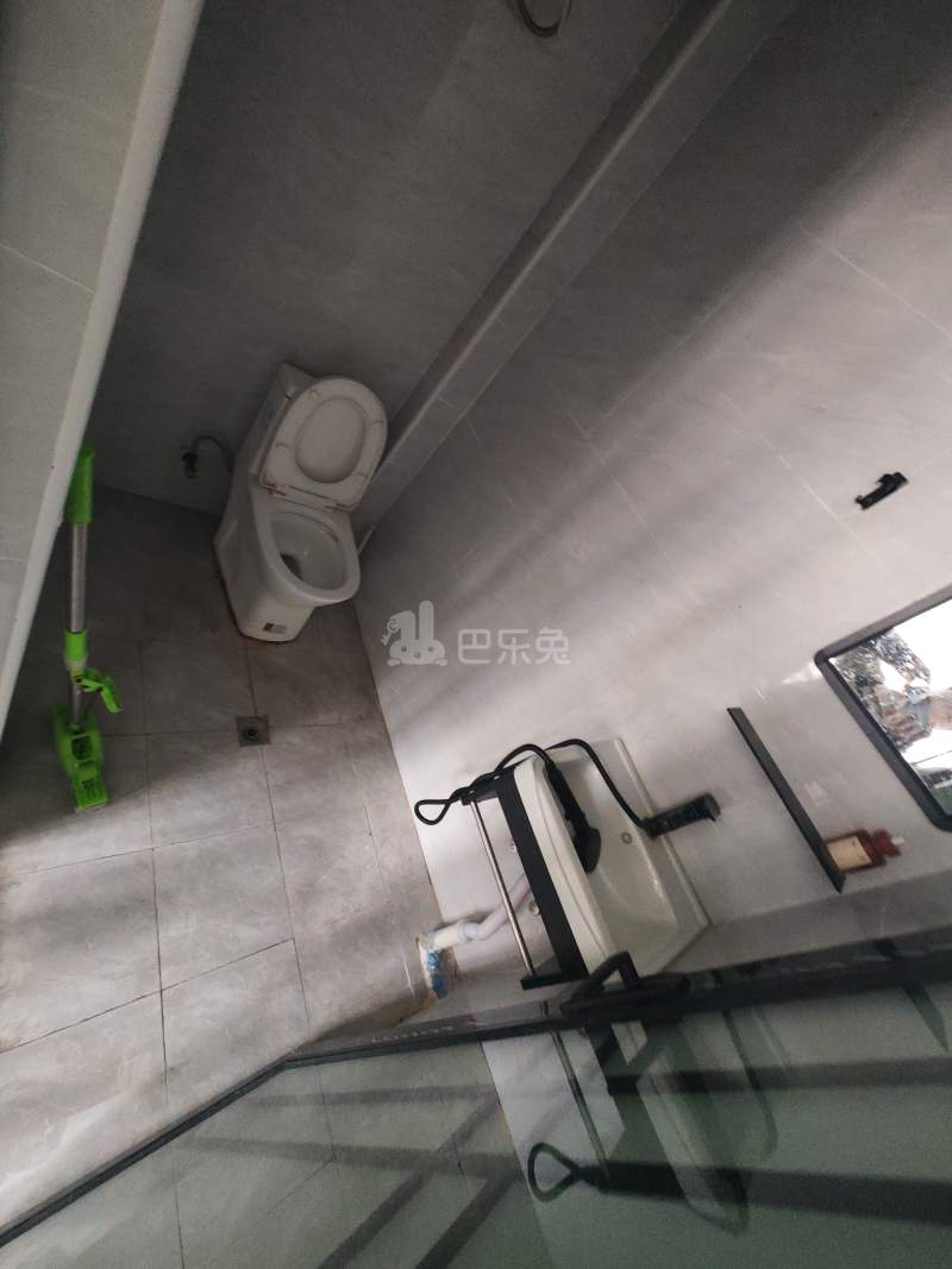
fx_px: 477
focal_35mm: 13
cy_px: 634
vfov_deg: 106.2
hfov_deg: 89.9
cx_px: 476
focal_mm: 2.39
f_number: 2.2
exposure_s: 1/24
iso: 904
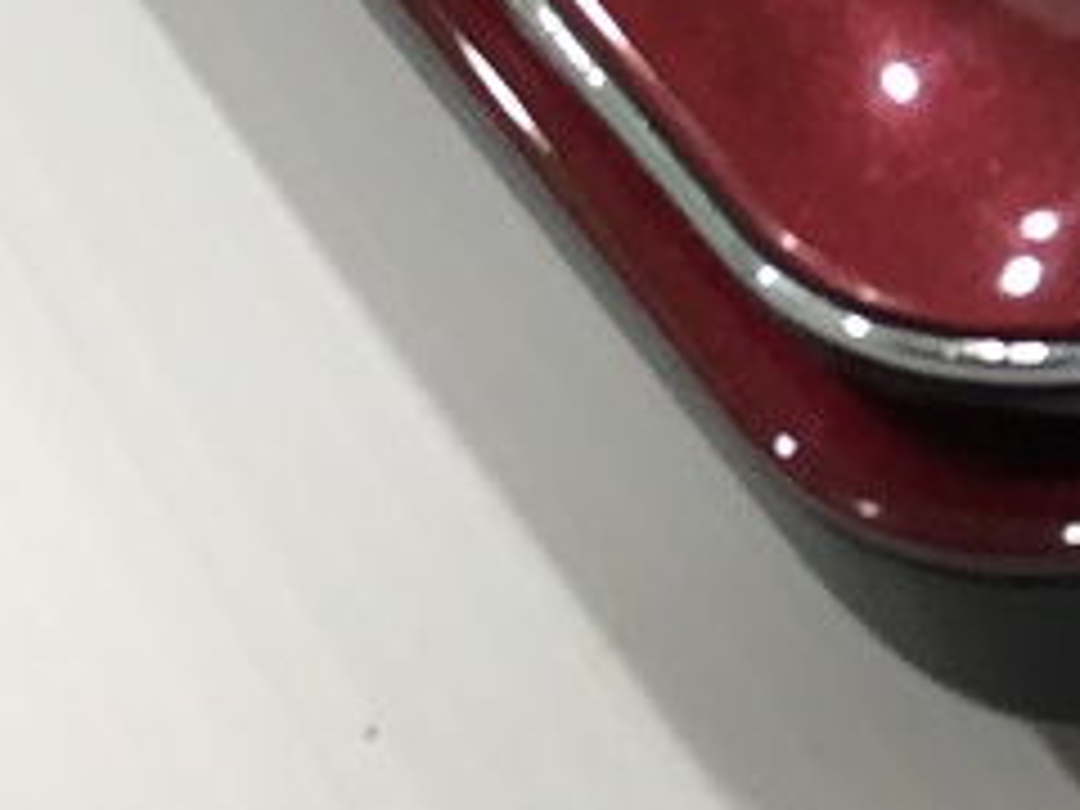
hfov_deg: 12.0
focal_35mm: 158
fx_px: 4930
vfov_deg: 8.8
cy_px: -844
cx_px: 1602
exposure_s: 1/33
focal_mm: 4.15
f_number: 2.2
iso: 80
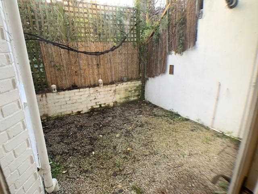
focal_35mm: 26
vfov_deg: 53.1
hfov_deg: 67.3
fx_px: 194
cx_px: 129
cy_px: 97
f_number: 1.8
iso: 50
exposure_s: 1/121
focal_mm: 4.25
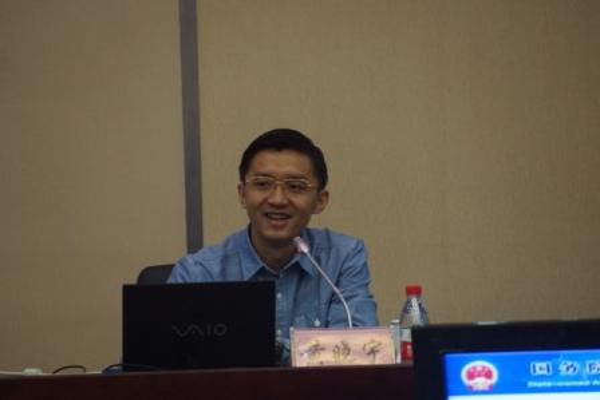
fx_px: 6252
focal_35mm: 375
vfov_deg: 3.7
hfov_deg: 5.5
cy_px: 200
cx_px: 300
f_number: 6.3
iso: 1600
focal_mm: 250
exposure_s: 1/40
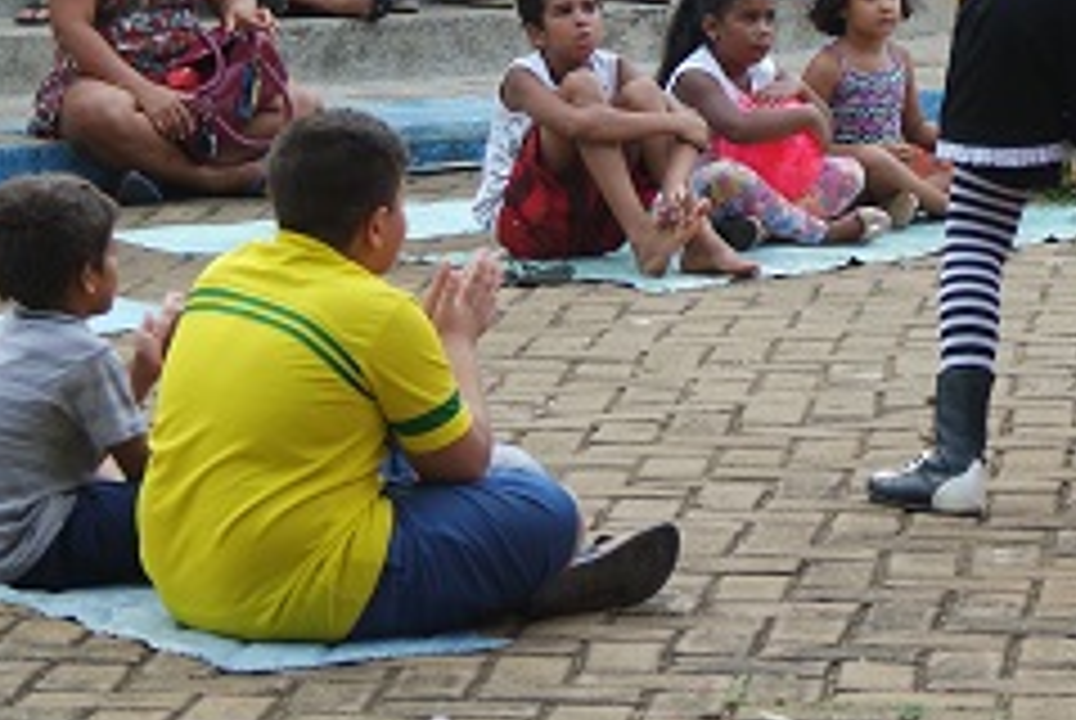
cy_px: -18
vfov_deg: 7.1
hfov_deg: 10.6
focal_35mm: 193
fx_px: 5776
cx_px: 720
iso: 100
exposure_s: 1/60
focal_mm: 50
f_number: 4
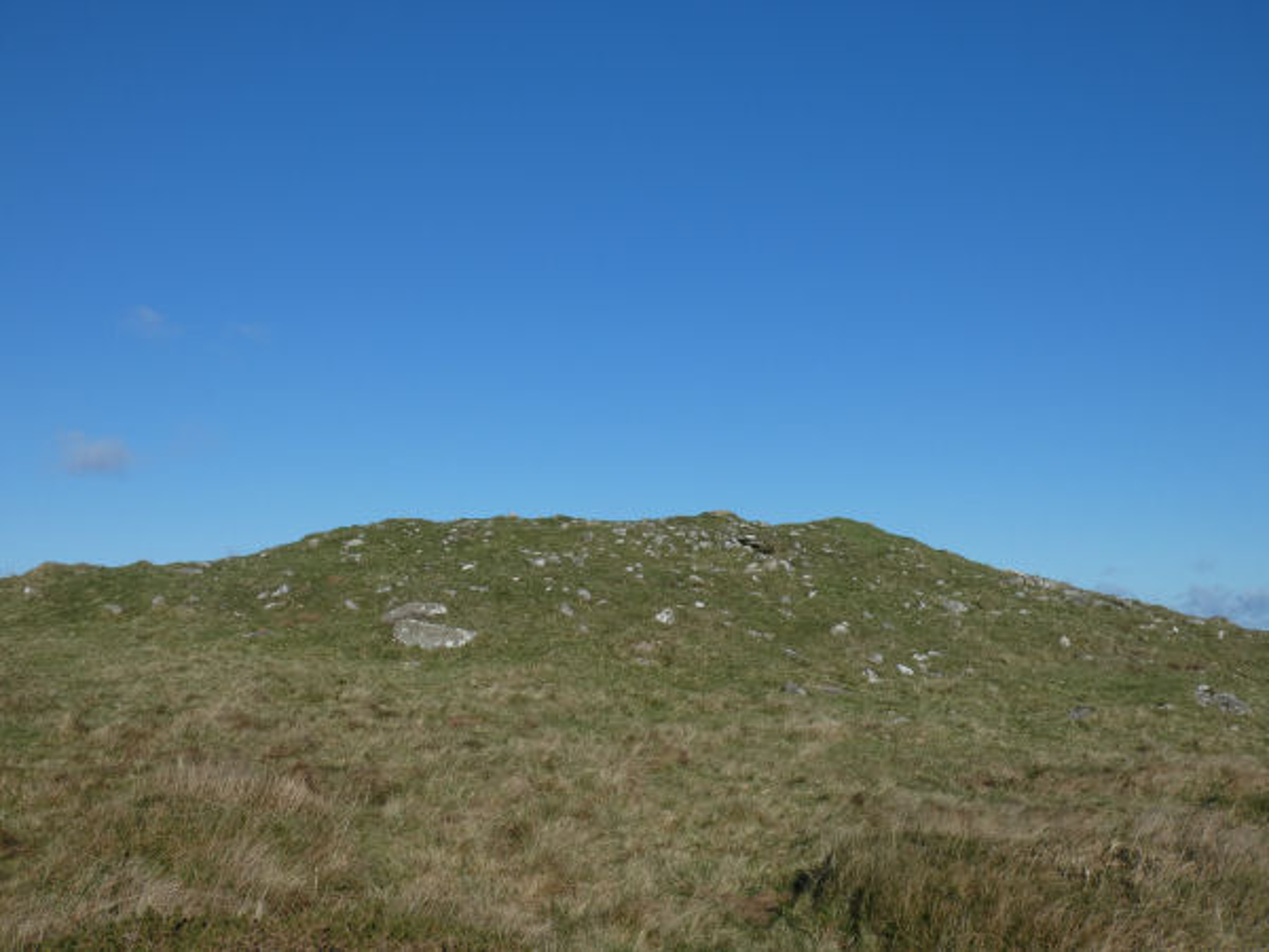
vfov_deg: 35.1
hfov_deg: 45.8
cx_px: 634
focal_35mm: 41
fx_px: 1503
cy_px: 476
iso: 80
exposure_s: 1/1000
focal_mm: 7.3
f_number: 4.5
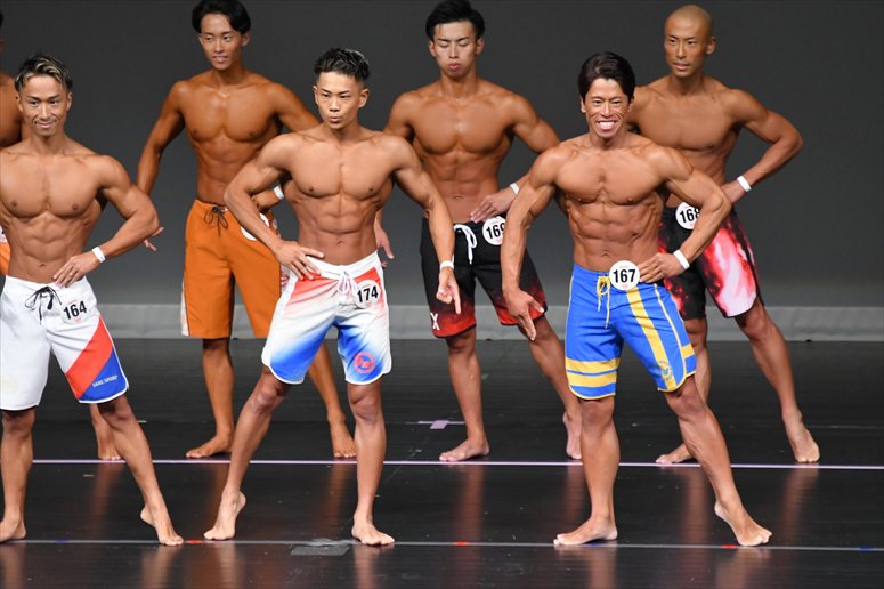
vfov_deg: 3.7
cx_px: 442
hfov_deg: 5.5
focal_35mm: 375
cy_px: 294
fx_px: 9204
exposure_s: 1/400
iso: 4000
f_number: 5.6
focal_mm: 250
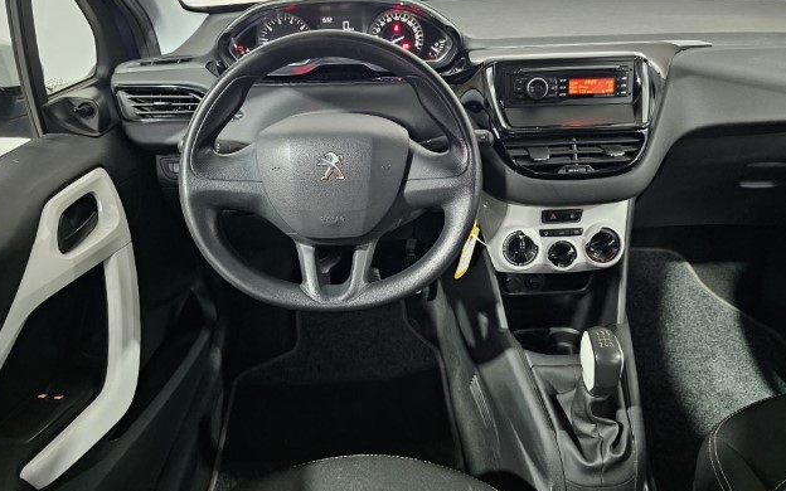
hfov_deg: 72.5
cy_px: 198
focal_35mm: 25
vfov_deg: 49.0
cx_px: 392
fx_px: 536
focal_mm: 6.3
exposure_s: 1/71
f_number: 1.7
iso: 1000
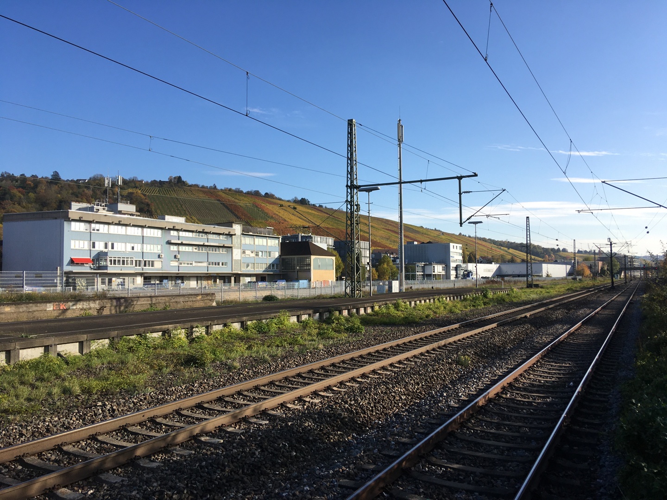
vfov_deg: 48.2
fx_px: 559
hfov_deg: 61.7
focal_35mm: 29
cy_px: 250
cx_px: 334
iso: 25
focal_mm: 4.15
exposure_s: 1/1374
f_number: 2.2
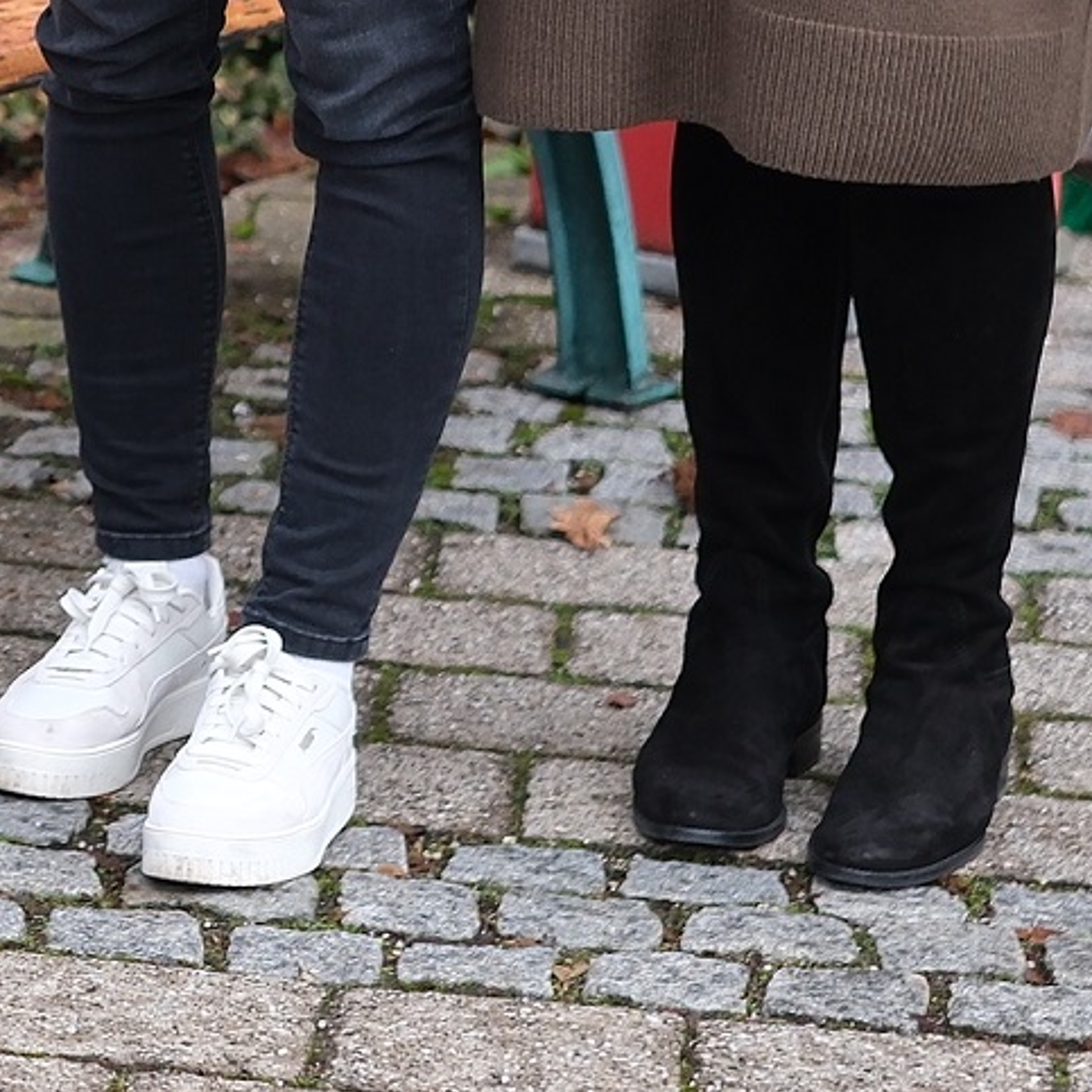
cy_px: -597
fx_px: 6924
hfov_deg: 8.8
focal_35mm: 194
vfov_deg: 8.8
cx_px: -572
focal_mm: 27
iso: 320
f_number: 1.4
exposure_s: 1/640
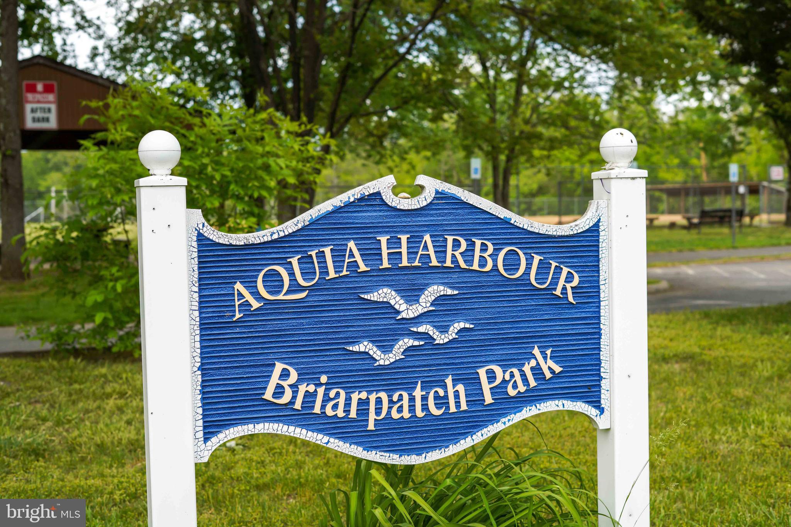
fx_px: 1098
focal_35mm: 50
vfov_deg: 27.0
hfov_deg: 39.6
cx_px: 396
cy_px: 264
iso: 160
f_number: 4.5
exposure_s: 1/320
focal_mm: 50
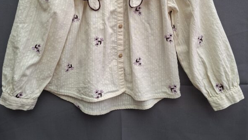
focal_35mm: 34
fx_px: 224
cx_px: 122
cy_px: 31
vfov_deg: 33.8
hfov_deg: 58.0
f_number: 1.8
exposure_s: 1/100
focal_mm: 5.54
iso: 100
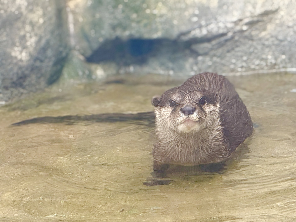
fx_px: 1026
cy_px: 111
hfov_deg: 16.4
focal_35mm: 120
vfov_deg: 12.3
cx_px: 148
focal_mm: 15.7
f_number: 2.8
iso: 50
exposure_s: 1/99
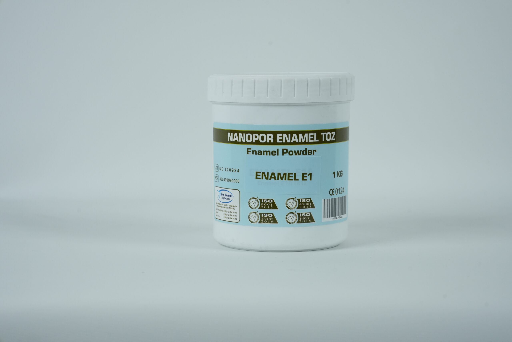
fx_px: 1209
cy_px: 171
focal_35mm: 85
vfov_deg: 16.1
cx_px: 256
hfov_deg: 23.9
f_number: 9
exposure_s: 1/100
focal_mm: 85
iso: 1600
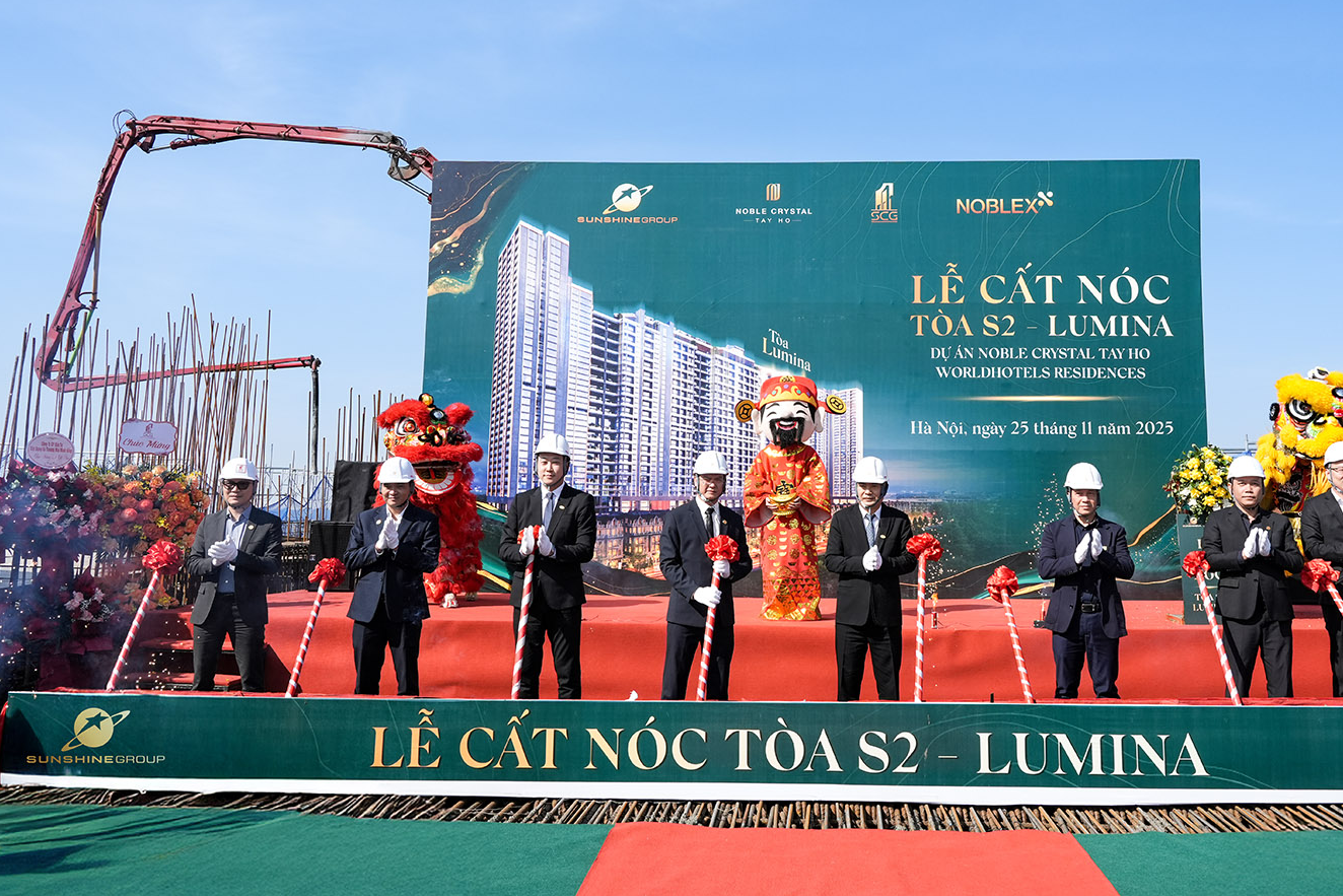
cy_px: 367
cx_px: 792
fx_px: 1082
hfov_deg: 63.2
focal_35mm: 29
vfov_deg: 44.8
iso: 800
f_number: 9
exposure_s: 1/1600
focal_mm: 24
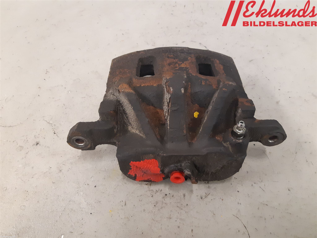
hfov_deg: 67.3
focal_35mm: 26
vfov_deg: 53.1
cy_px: 119
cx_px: 158
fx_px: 238
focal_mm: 3.93
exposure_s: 1/50
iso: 250
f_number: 1.7
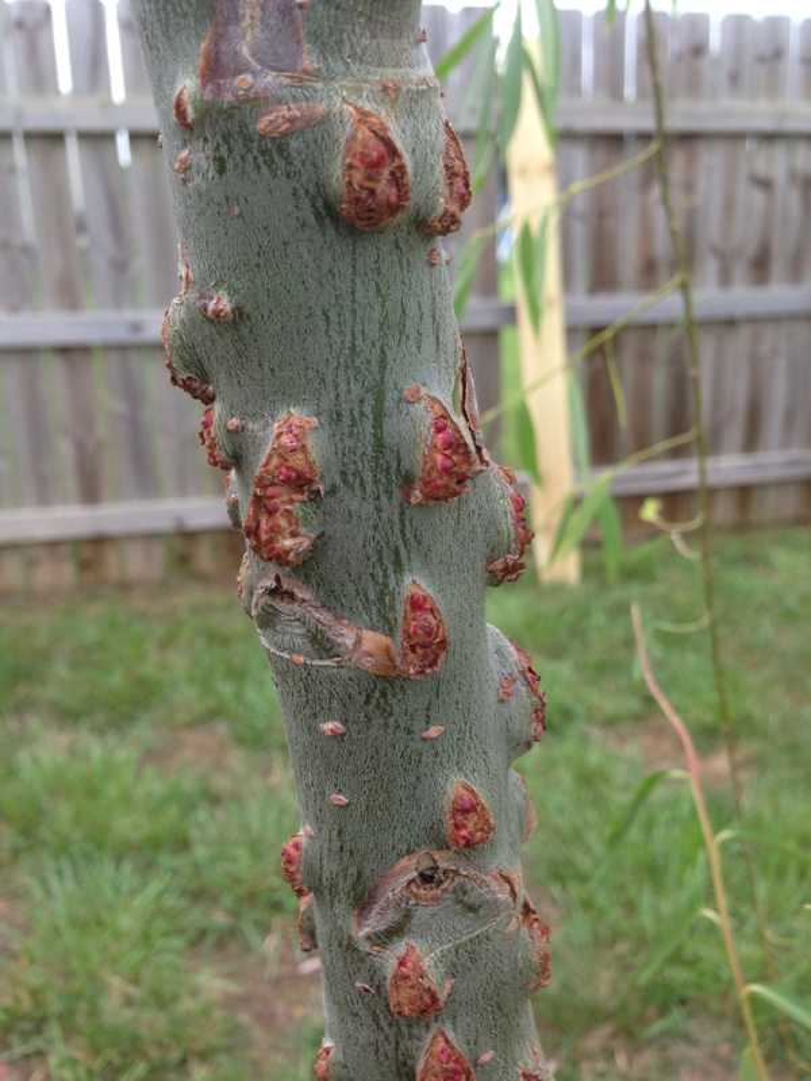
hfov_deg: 42.9
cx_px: 406
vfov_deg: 55.4
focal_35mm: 33
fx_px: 1031
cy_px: 540
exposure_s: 1/310
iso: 50
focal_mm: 4.13
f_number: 2.4
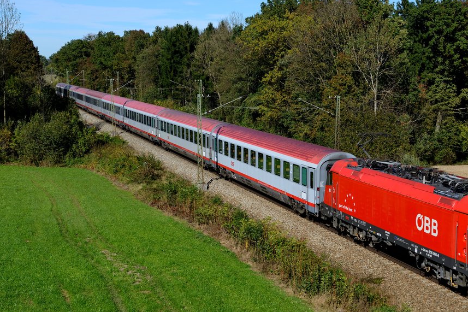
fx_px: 910
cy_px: 163
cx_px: 310
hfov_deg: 28.7
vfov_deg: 19.4
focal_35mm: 70
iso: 200
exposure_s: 1/1600
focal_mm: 50
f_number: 6.3
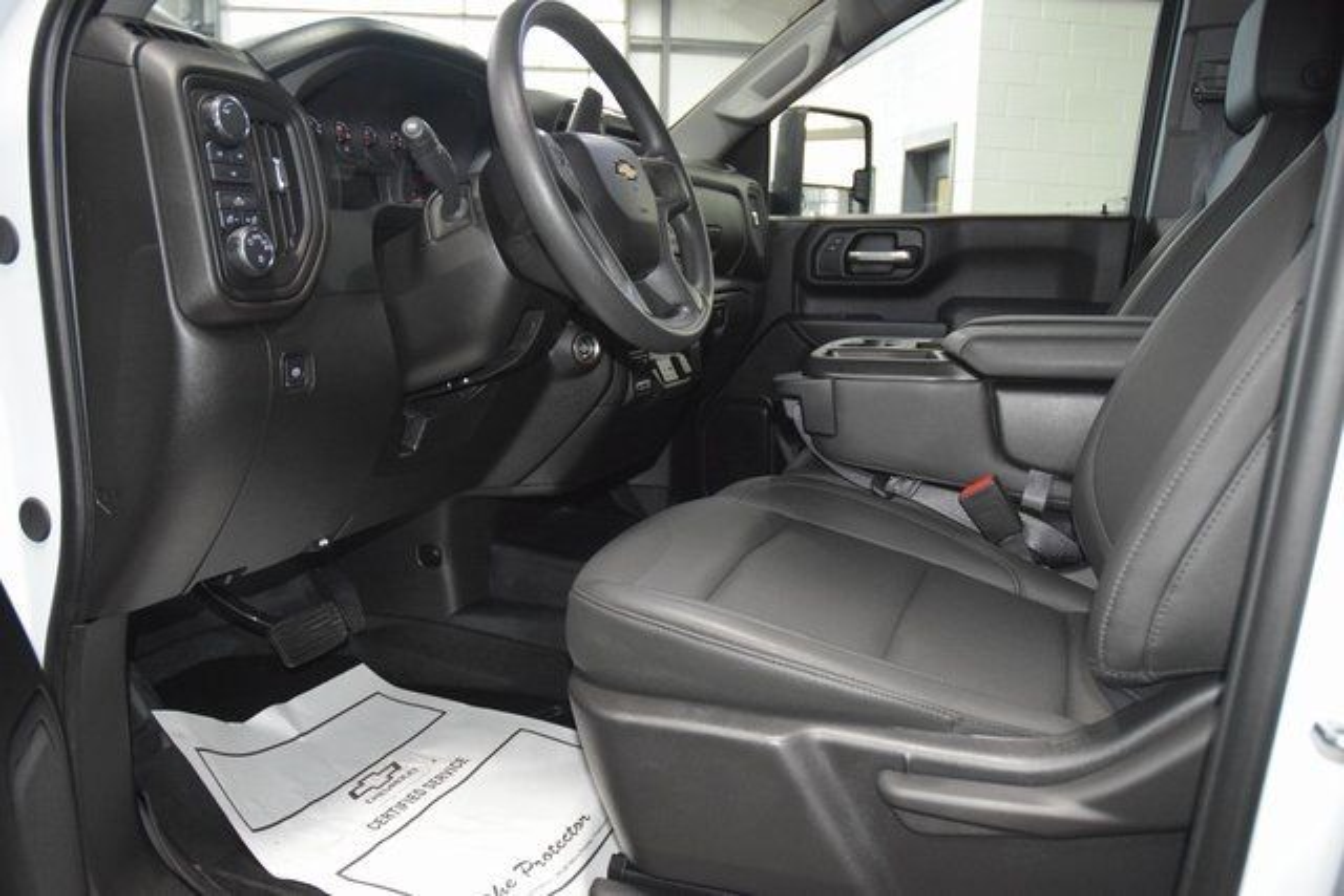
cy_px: 448
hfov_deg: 67.4
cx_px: 672
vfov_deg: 48.0
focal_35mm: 27
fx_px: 1008
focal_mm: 18
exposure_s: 1/100
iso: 3200
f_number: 3.5
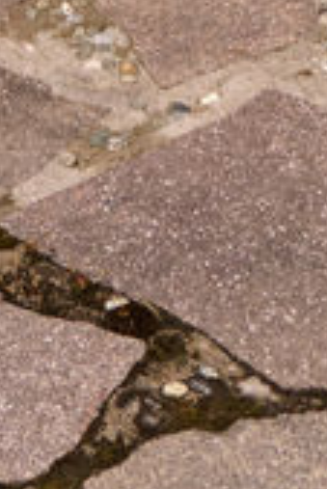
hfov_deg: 7.5
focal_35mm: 184
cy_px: -1050
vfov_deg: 8.8
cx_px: 252
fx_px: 2502
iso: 160
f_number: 8
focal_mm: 18
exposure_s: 1/300
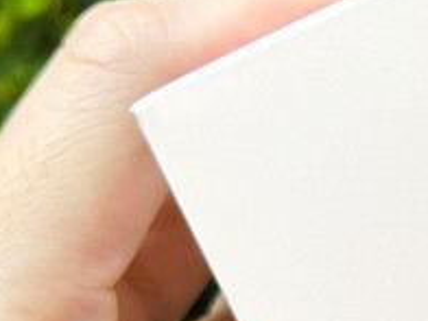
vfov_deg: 7.1
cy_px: 19
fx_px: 2572
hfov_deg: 8.9
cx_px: 922
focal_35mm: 208
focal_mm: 6.86
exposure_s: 1/376
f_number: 1.78
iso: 64
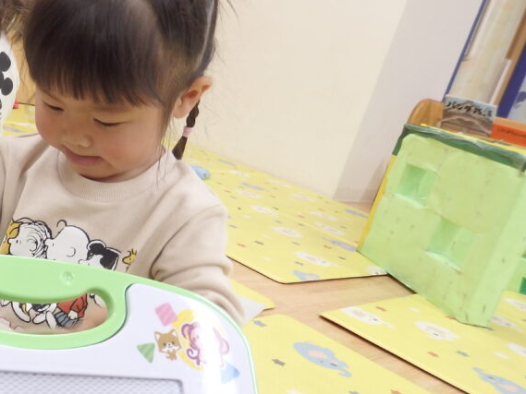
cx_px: 57
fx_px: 684
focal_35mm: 45
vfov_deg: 32.1
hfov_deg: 39.2
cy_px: 244
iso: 160
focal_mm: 4.5
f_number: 3
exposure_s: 1/30
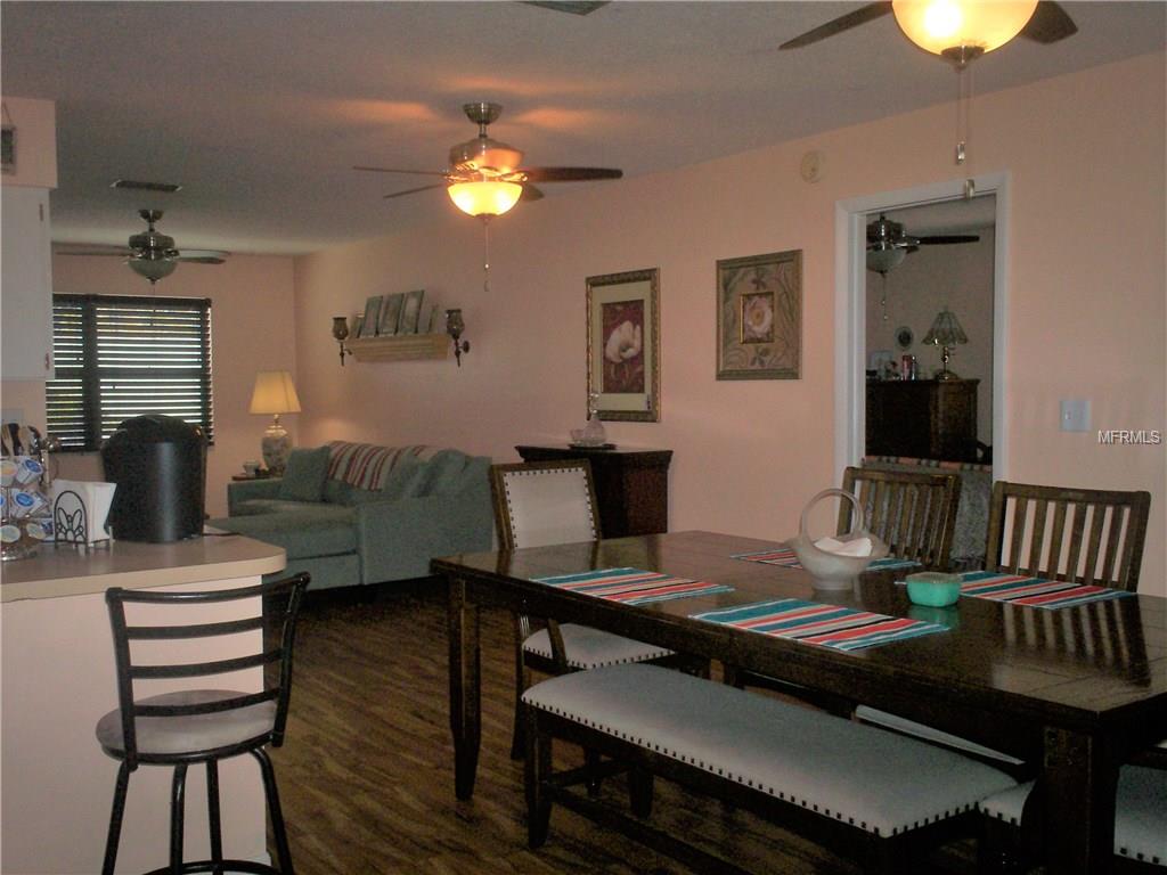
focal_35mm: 36
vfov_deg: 39.7
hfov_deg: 51.4
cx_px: 584
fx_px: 1214
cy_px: 438
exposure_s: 1/60
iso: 140
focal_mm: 6
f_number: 4.5
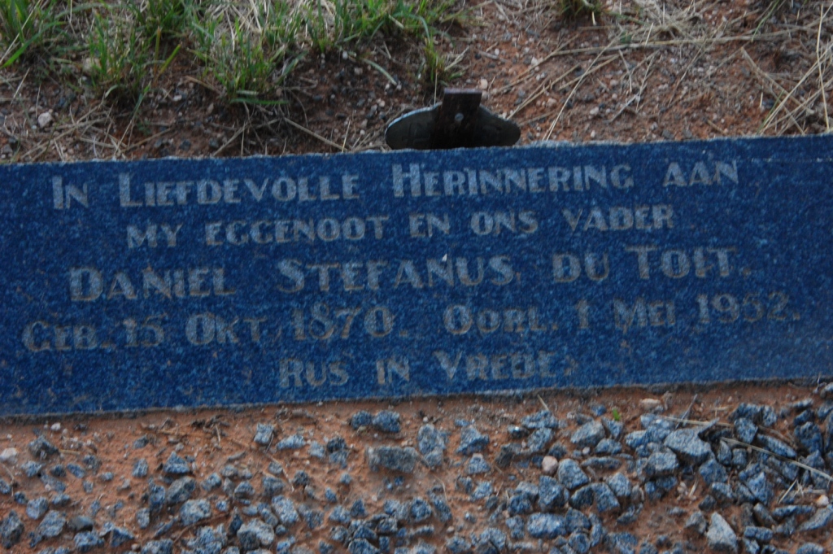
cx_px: 416
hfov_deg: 17.5
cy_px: 277
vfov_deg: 11.7
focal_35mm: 117
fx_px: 2705
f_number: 22
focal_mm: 78
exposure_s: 1/30
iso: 720
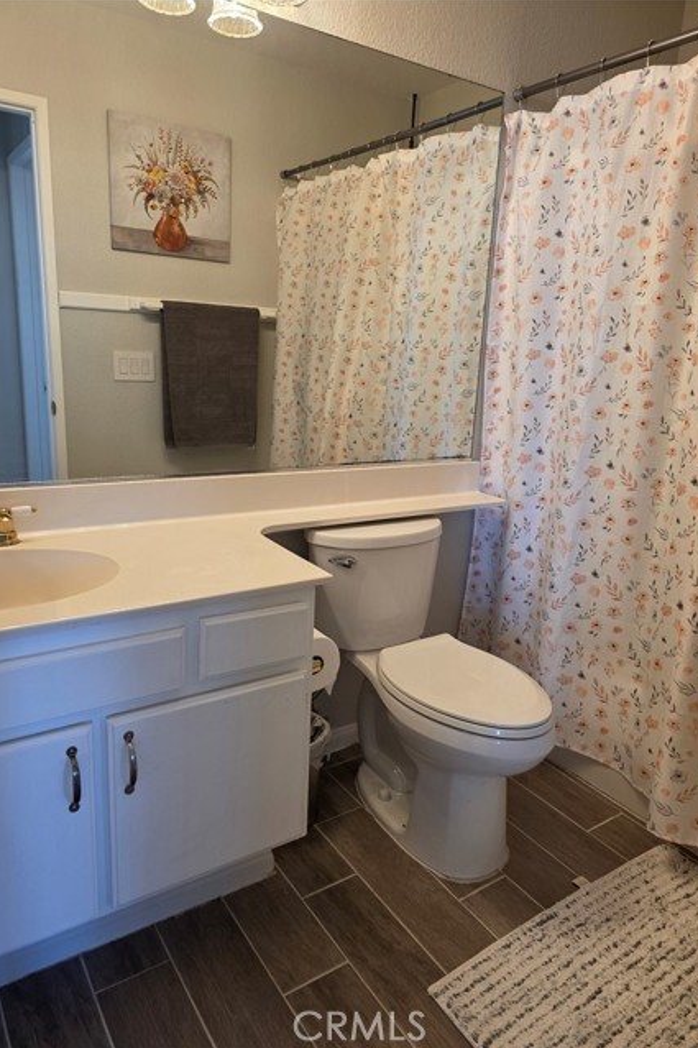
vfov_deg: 73.8
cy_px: 524
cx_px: 366
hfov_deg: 53.1
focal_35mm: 24
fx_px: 698
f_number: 1.7
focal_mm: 6.3
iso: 160
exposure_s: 1/120
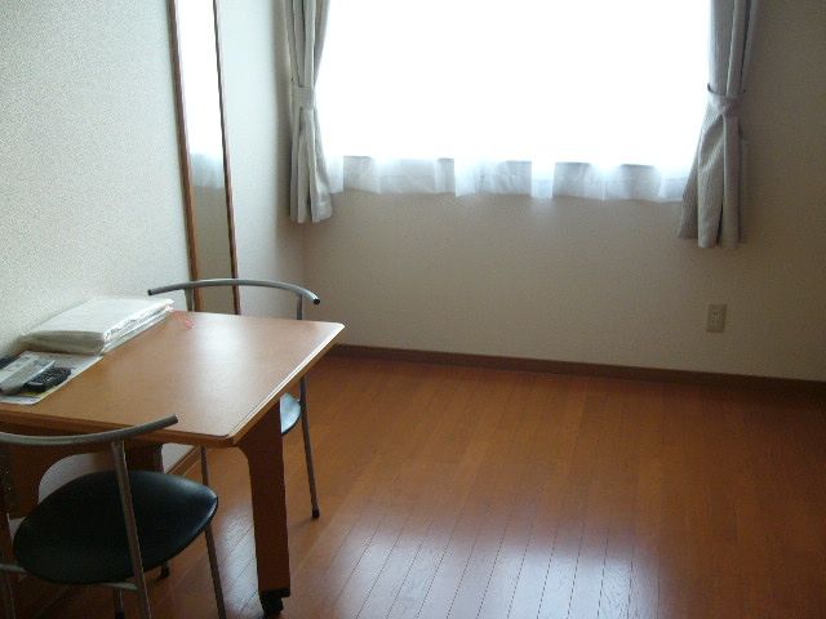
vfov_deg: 39.7
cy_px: 310
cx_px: 413
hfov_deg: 51.4
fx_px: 859
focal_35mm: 36
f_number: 2.8
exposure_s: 1/20
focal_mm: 5.8
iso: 100
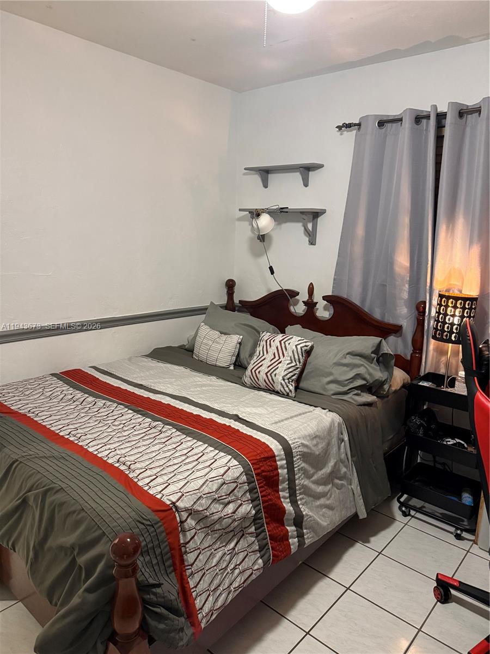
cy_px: 327
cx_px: 245
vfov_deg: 71.6
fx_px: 453
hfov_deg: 56.8
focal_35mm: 24
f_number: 1.78
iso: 800
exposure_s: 1/60
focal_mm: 6.76
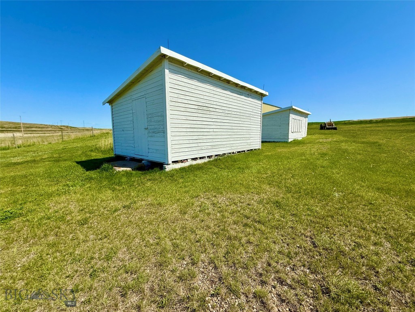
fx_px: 168
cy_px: 156
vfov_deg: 85.7
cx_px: 208
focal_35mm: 14
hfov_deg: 102.1
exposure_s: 1/5155
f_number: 2.2
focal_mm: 2.22
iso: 50
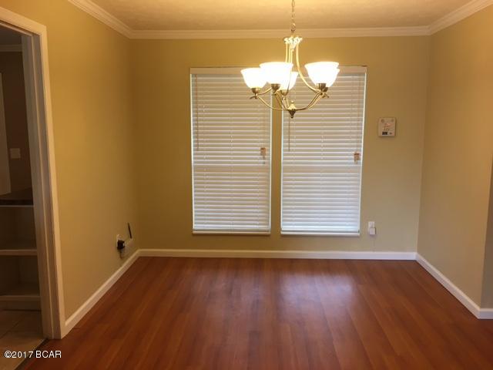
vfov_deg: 48.2
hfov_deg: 61.7
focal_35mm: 29
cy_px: 185
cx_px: 246
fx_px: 413
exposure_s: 1/30
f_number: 2.2
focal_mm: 4.15
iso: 64
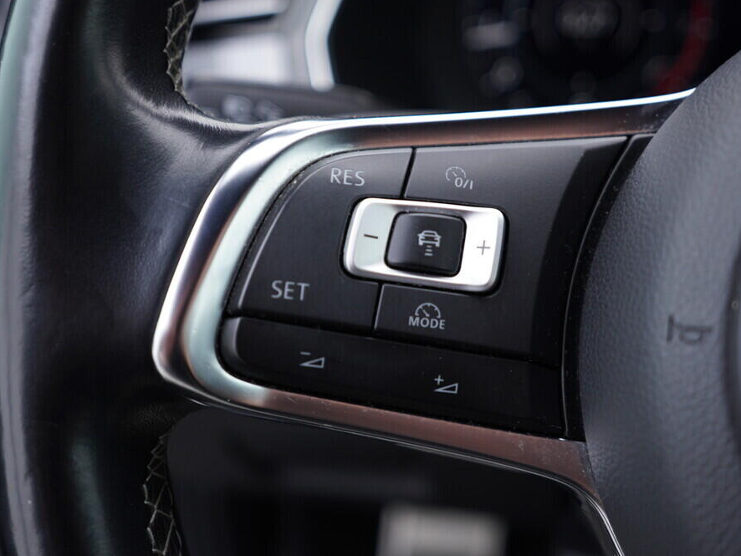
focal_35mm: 40
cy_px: 275
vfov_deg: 36.0
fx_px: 856
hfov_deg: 46.7
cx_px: 398
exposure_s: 1/40
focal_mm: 24
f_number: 2.8
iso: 200
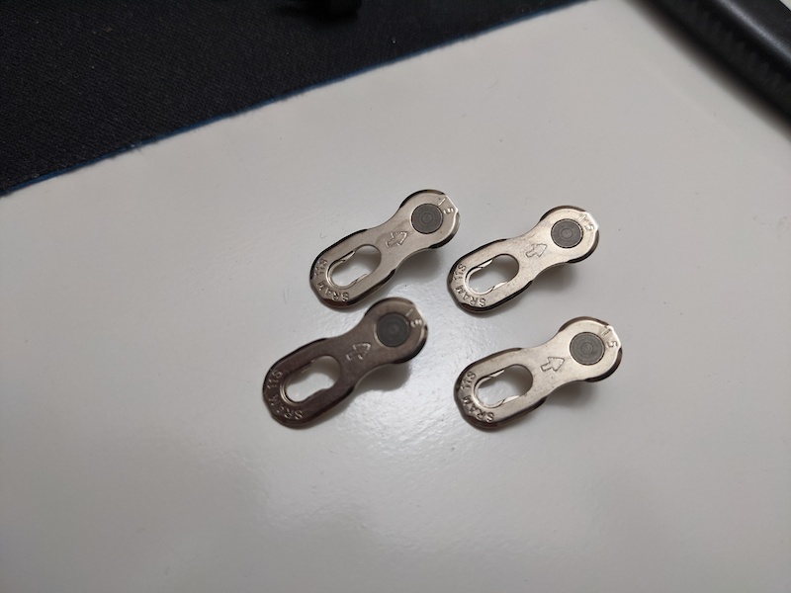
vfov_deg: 51.4
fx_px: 617
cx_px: 396
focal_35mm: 27
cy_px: 296
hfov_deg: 65.3
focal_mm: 4.38
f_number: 1.73
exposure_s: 1/40
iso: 123
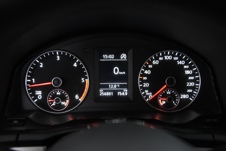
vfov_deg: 35.1
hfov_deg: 50.7
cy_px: 76
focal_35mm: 38
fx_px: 239
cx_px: 113
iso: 4000
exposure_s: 1/30
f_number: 4
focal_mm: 38
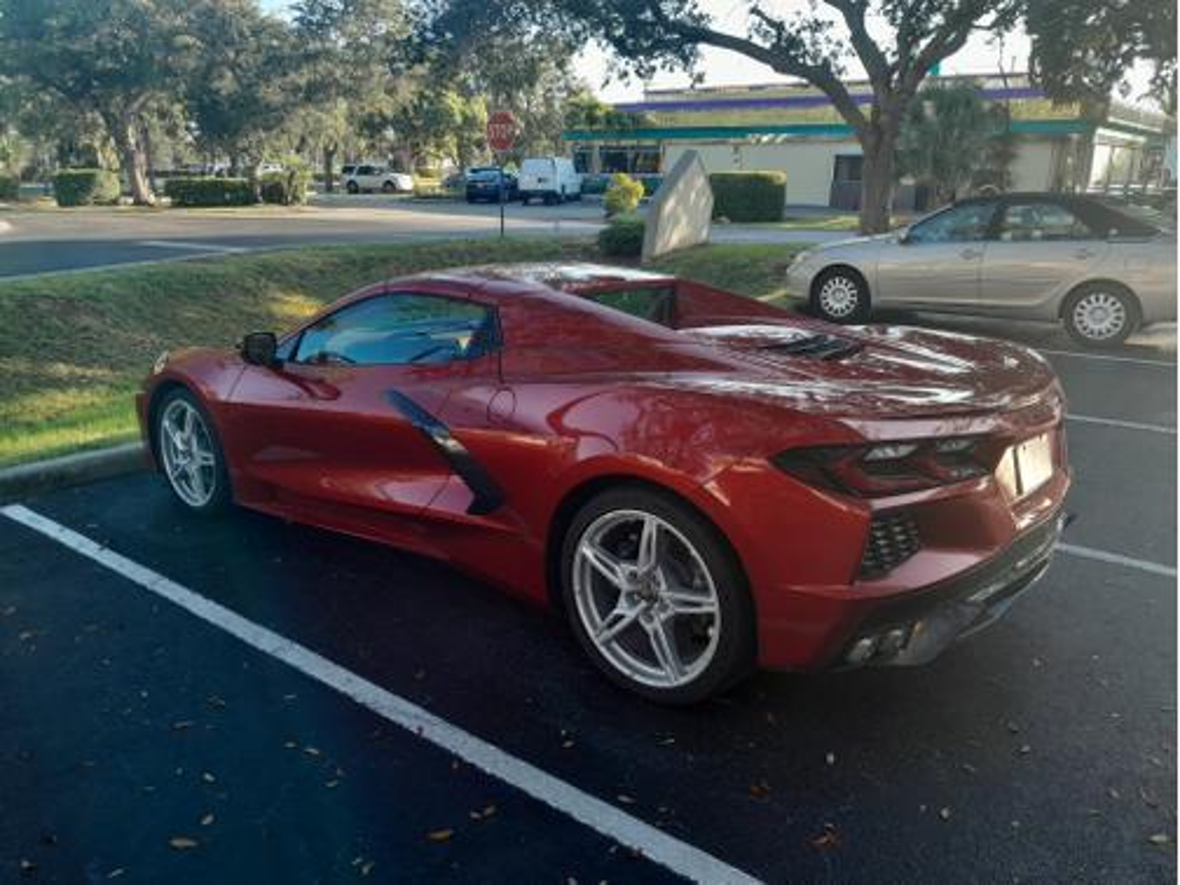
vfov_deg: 51.4
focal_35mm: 27
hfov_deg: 65.3
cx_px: 590
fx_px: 920
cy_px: 442
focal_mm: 4
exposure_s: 1/60
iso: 40
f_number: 1.8
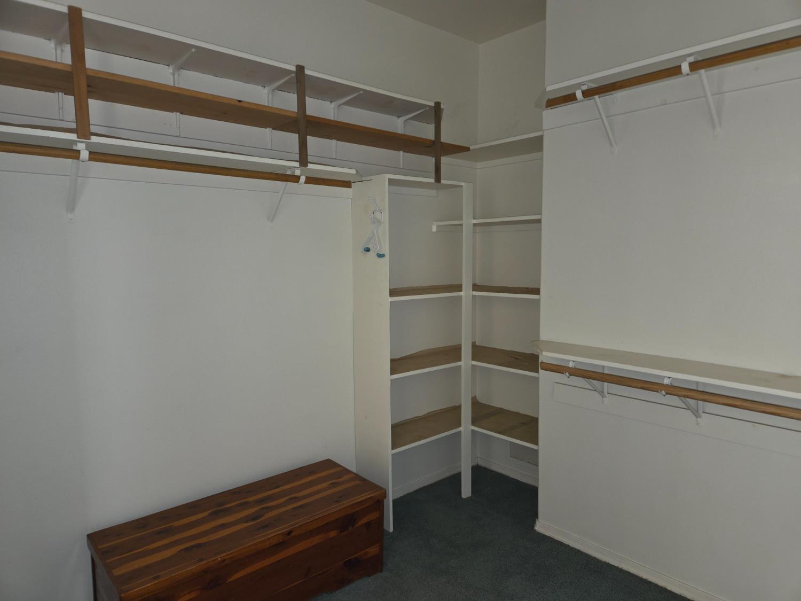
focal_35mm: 23
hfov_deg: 73.9
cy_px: 300
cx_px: 400
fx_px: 532
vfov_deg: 58.9
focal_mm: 5.4
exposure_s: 1/24
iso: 100
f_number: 1.8
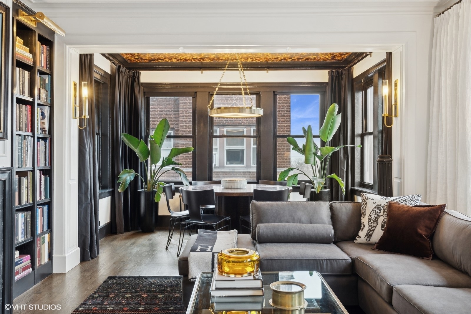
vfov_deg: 42.3
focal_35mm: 31
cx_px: 236
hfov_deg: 60.3
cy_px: 157
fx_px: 405
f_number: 8
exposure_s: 1/15
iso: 320
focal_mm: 21
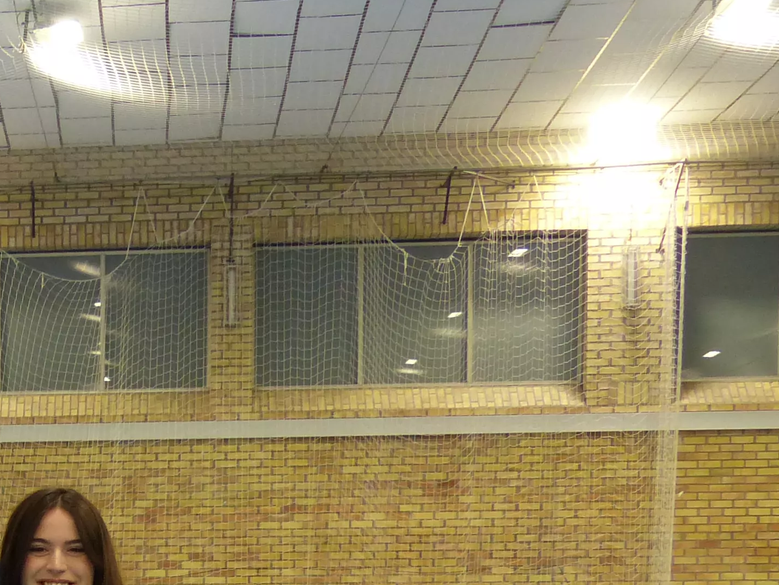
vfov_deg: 14.8
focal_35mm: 95
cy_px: 796
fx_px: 2138
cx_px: -247
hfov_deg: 19.0
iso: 250
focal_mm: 6.2
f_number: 2.8
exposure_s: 1/60
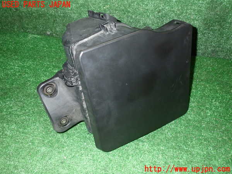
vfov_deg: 46.8
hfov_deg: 60.0
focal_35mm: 30
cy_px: 87
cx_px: 116
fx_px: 201
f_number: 6.3
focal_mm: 5.4
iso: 800
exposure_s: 1/30
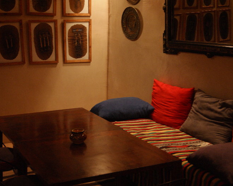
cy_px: 93
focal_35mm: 60
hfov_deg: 31.7
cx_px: 113
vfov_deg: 25.6
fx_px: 411
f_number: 5
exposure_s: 1/8
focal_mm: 35
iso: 800
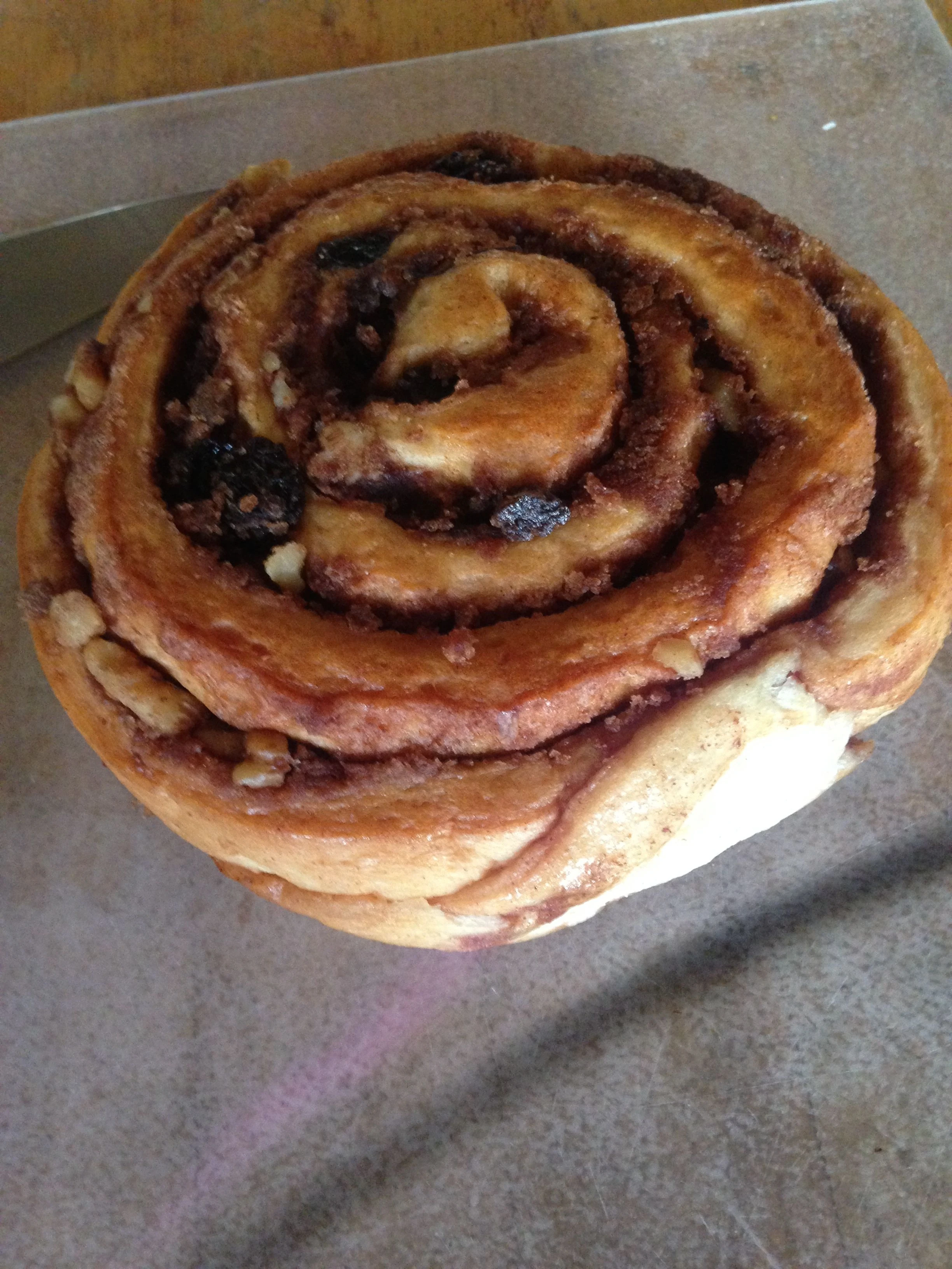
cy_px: 634
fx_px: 1210
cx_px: 476
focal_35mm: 33
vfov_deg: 55.4
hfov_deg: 42.9
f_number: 2.4
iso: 320
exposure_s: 1/20
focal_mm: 4.12
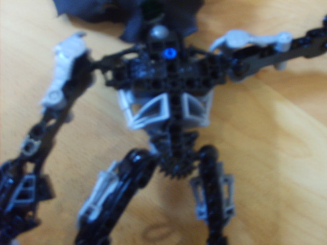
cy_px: 122
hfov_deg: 52.6
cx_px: 164
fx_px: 331
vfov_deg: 40.7
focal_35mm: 35
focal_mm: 5.8
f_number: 2.8
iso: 140
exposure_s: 1/4
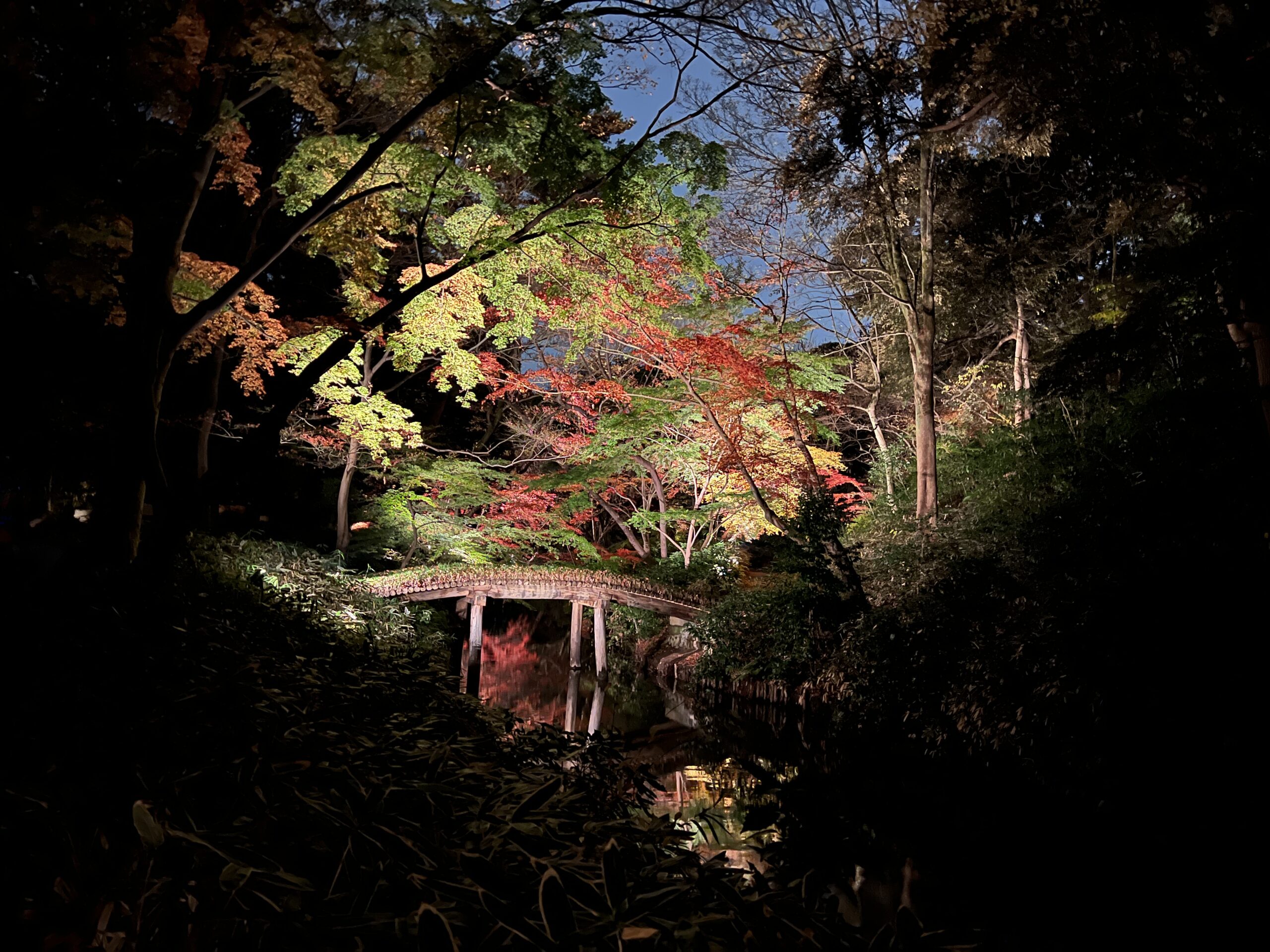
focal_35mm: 26
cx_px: 635
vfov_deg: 53.1
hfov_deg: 67.3
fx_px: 954
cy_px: 476
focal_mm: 5.7
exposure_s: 1/9
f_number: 1.5
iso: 1250
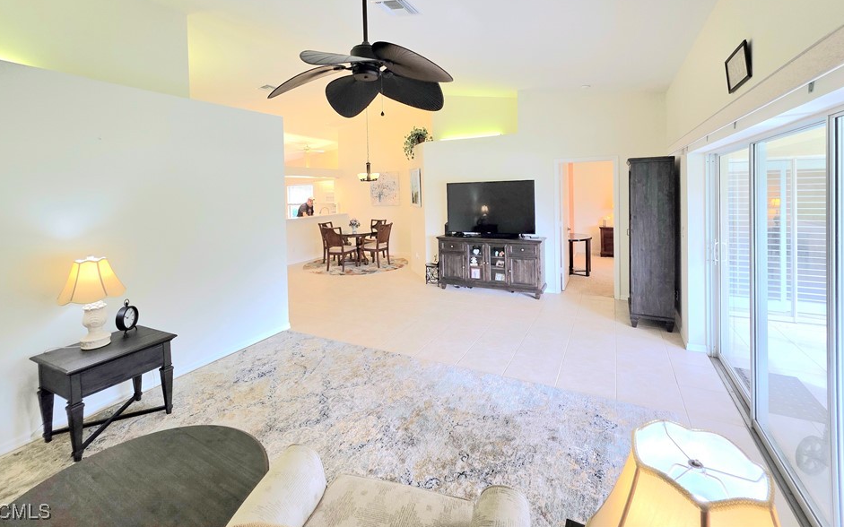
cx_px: 424
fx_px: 345
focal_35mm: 15
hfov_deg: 101.5
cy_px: 187
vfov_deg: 73.1
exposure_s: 1/120
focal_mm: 2.2
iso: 80
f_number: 1.9
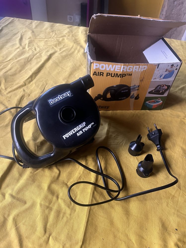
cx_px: 93
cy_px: 124
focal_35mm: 26
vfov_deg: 67.3
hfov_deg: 53.1
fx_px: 186
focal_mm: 5.1
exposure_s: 1/60
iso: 400
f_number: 1.6
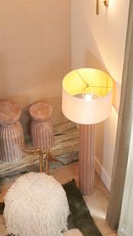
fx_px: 552
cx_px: 78
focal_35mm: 88
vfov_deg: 22.7
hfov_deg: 13.7
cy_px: 267
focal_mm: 31
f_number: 4
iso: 1600
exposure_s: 1/160
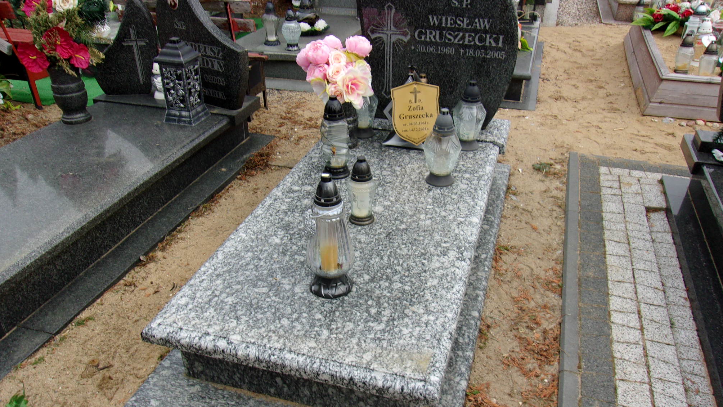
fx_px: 575
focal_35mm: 30
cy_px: 224
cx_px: 368
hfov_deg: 64.3
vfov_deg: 38.9
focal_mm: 4.9
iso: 80
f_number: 10.4
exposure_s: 1/40
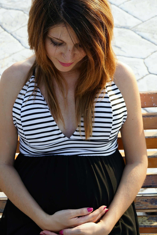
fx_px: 347
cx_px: 80
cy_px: 122
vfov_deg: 37.5
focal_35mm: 53
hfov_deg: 25.5
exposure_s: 1/125
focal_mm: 50
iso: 400
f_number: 8
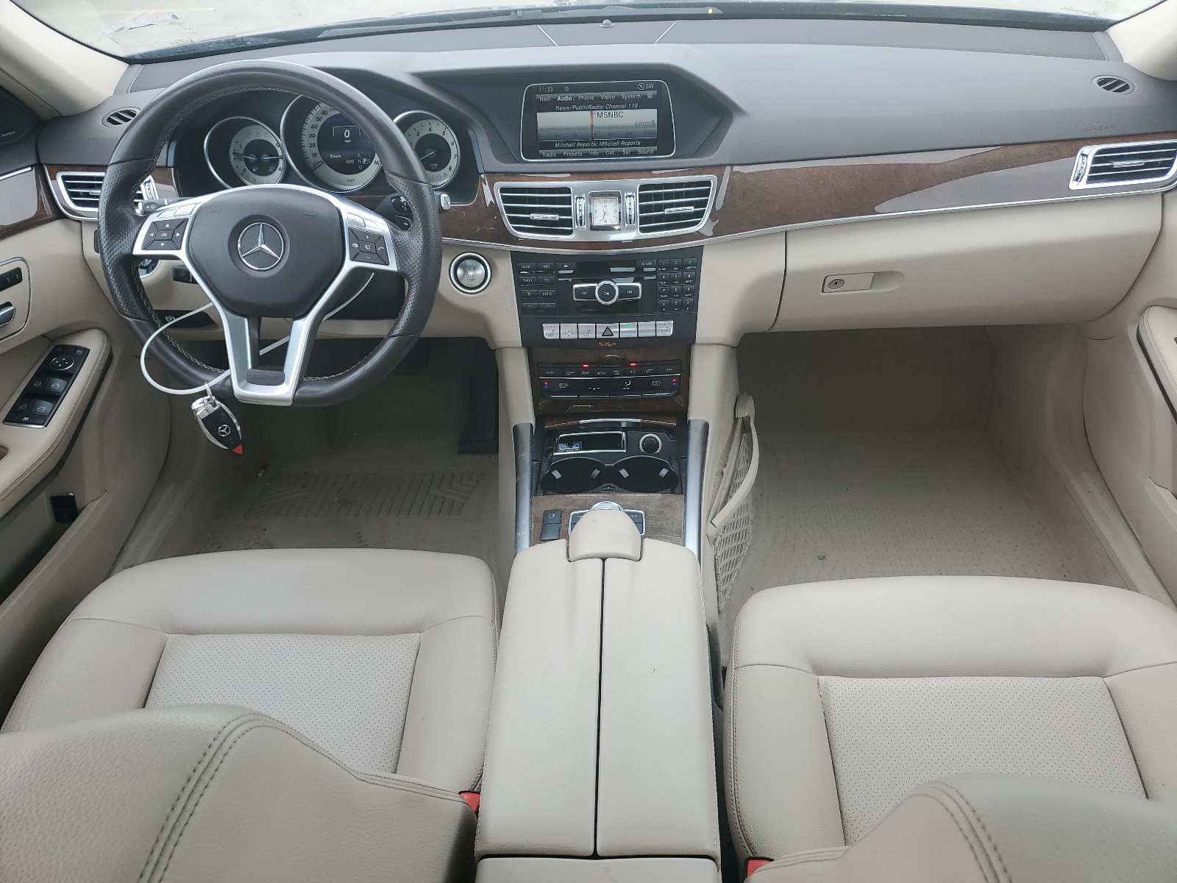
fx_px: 884
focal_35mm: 26
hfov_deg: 67.3
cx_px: 588
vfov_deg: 53.1
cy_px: 442
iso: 50
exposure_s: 1/169
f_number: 1.5
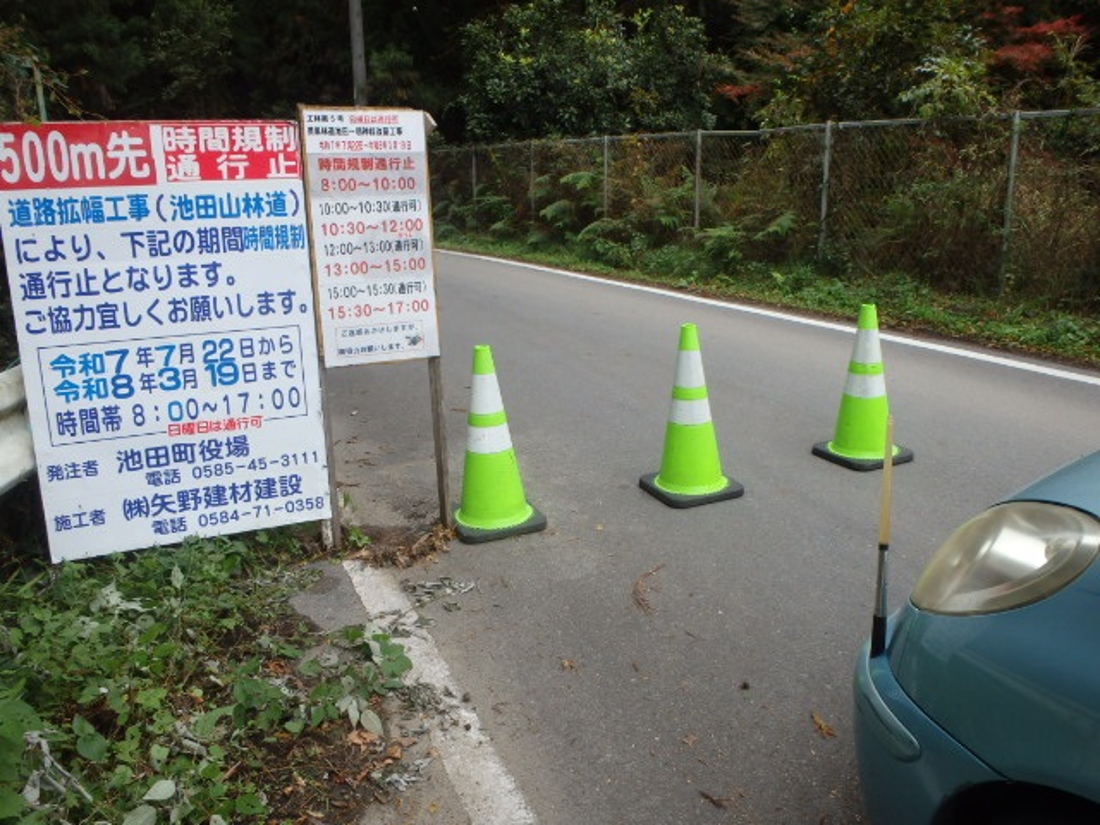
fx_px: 890
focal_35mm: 28
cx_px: 550
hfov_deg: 63.4
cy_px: 412
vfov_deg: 49.7
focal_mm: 5
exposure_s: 1/125
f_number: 3.9
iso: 125
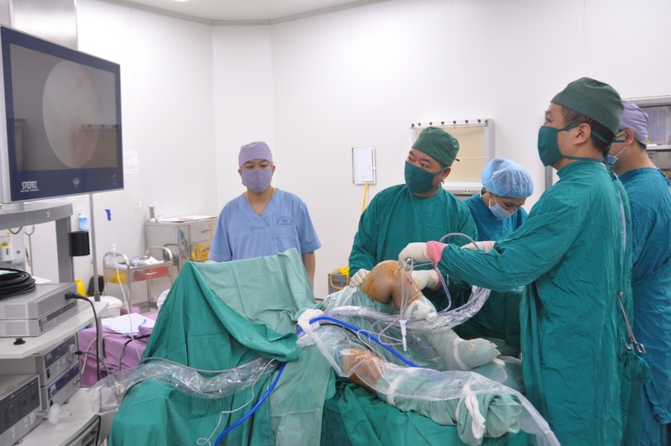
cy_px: 223
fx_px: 503
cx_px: 336
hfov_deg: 67.5
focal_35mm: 27
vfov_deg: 47.8
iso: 1250
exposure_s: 1/100
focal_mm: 18
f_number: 5
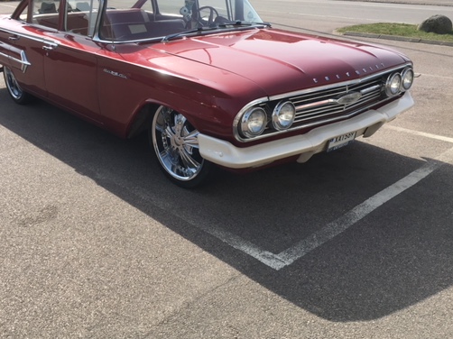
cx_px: 202
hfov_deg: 50.1
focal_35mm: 37
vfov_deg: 38.4
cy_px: 129
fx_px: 484
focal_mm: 4.15
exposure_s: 1/999
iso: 25
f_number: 2.2
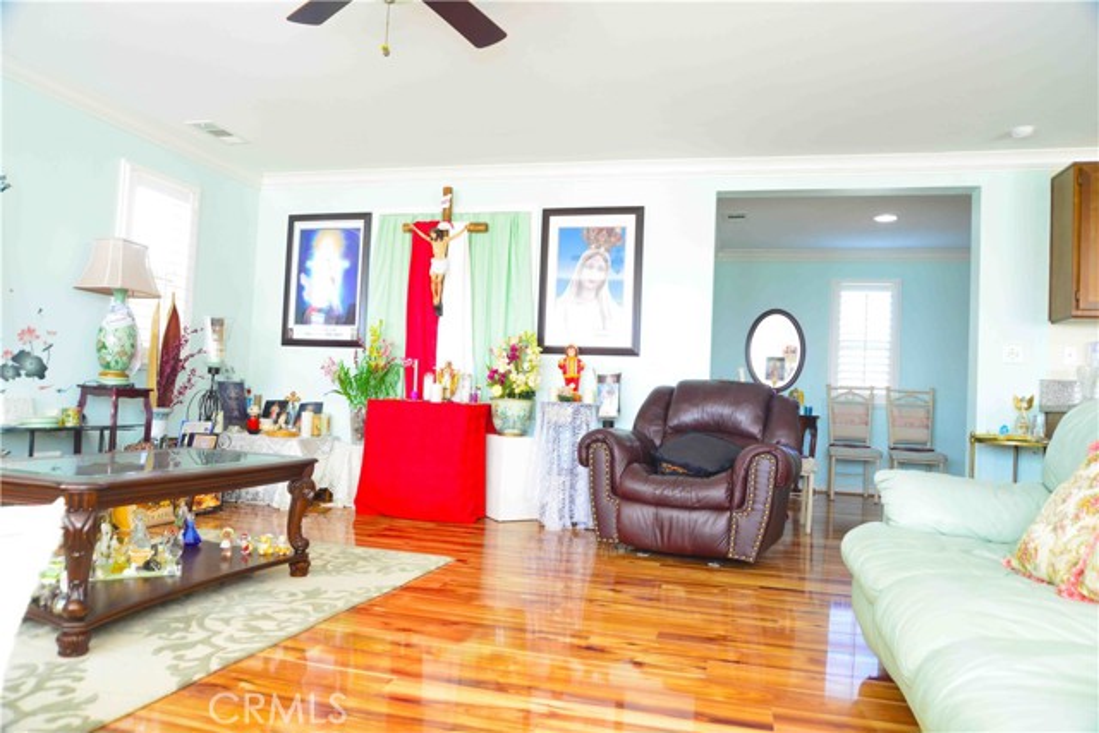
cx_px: 550
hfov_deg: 73.7
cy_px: 366
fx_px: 733
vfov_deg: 53.2
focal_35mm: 24
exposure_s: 1/25
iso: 1800
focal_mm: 24
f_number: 9
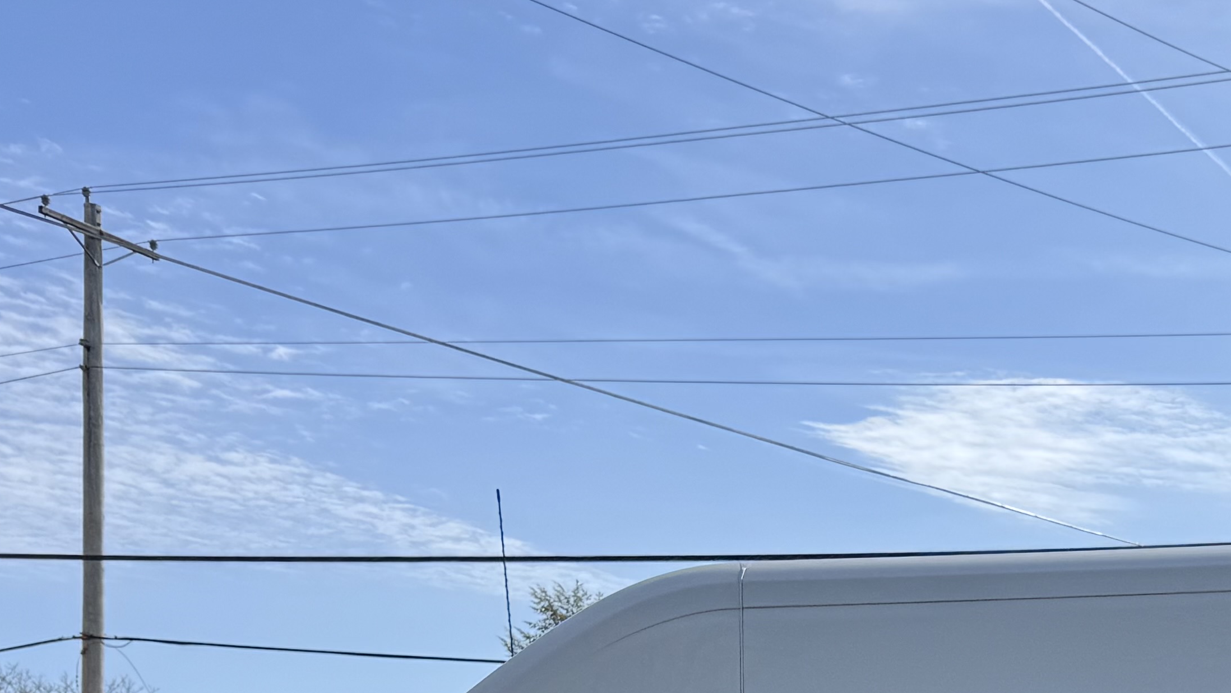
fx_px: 2219
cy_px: 1156
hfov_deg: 29.4
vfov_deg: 15.7
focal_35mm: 68
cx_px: 1172
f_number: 1.78
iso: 80
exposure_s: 1/4310
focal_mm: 6.76
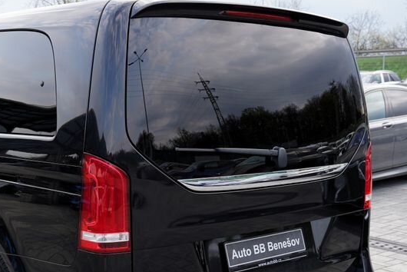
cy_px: 183
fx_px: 633
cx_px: 118
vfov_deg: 24.1
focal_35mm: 56
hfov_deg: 35.1
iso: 100
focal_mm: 29
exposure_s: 1/100
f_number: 5
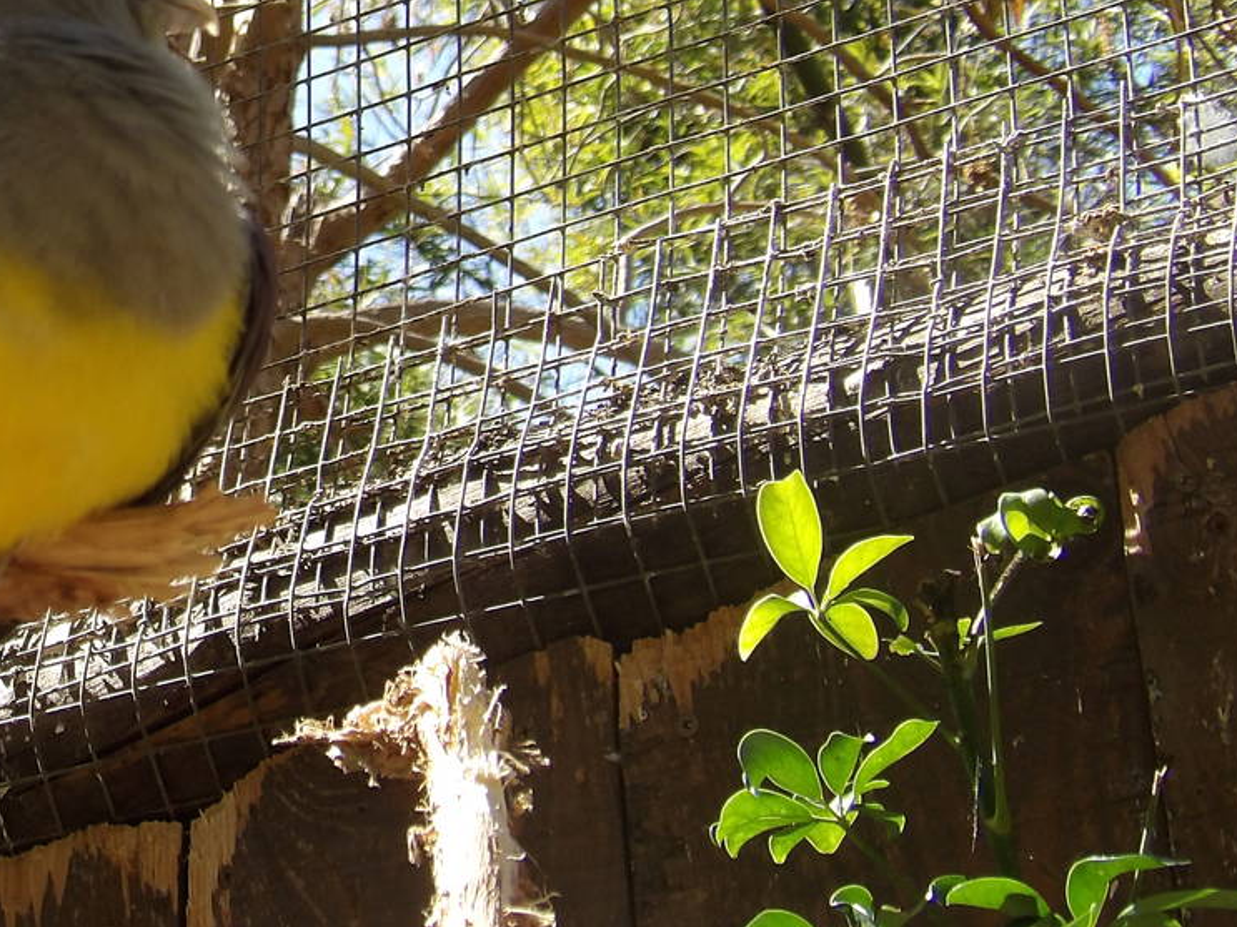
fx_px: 5538
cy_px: 236
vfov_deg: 9.6
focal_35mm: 155
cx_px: -45
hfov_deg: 12.6
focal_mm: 13
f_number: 4.1
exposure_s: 1/250
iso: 100
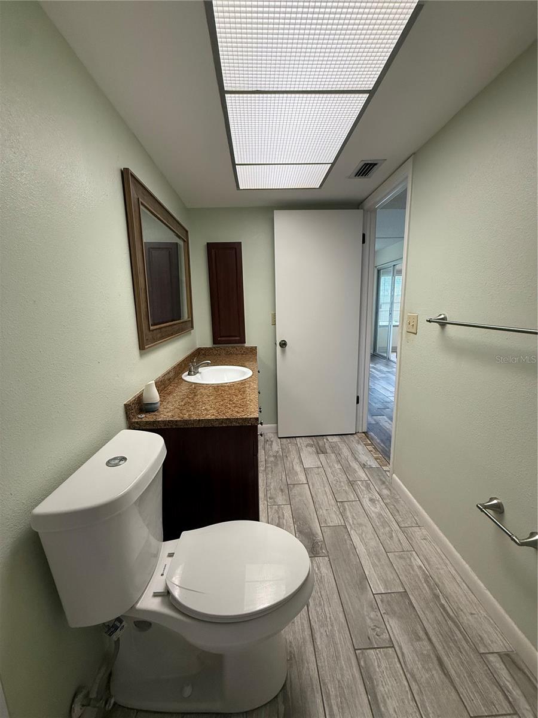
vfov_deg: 102.1
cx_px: 269
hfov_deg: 85.7
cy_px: 359
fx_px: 290
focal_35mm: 14
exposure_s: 1/120
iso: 320
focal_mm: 2.22
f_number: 2.2
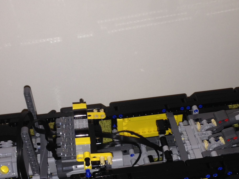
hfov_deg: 32.7
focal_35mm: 59
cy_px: 121
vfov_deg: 24.7
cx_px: 124
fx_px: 407
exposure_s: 1/23
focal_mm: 4.12
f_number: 2.4
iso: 50
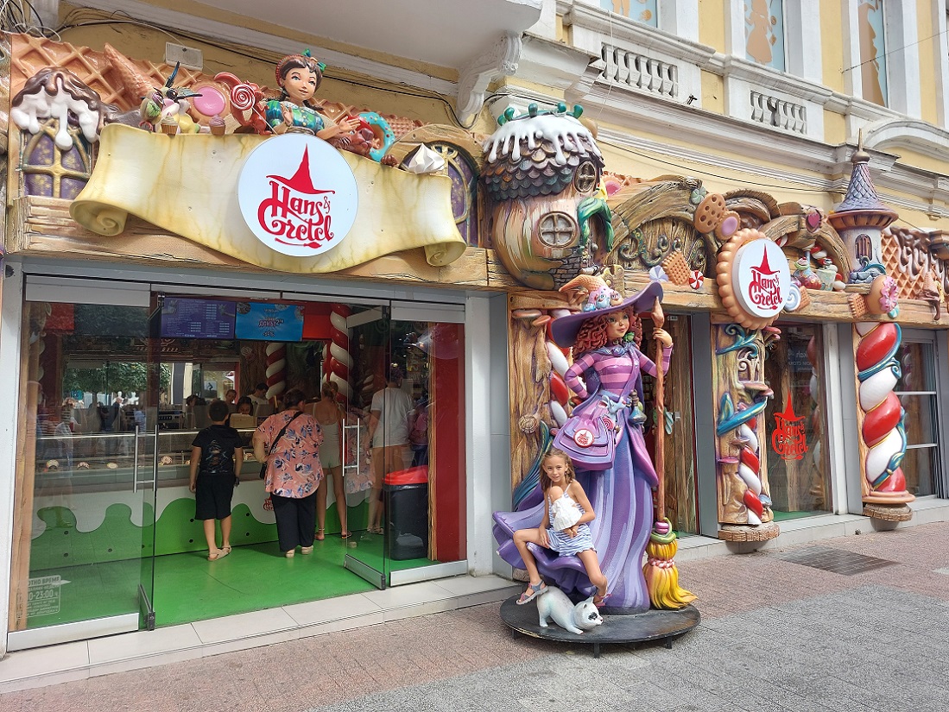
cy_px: 356
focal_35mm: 24
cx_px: 474
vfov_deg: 56.8
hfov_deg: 71.6
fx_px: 658
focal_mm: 5.23
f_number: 1.8
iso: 25
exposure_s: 1/262
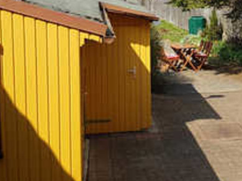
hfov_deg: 23.6
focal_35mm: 80
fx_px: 560
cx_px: 229
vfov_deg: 18.2
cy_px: 29
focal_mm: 4.2
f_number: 1.7
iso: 50
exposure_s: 1/2104
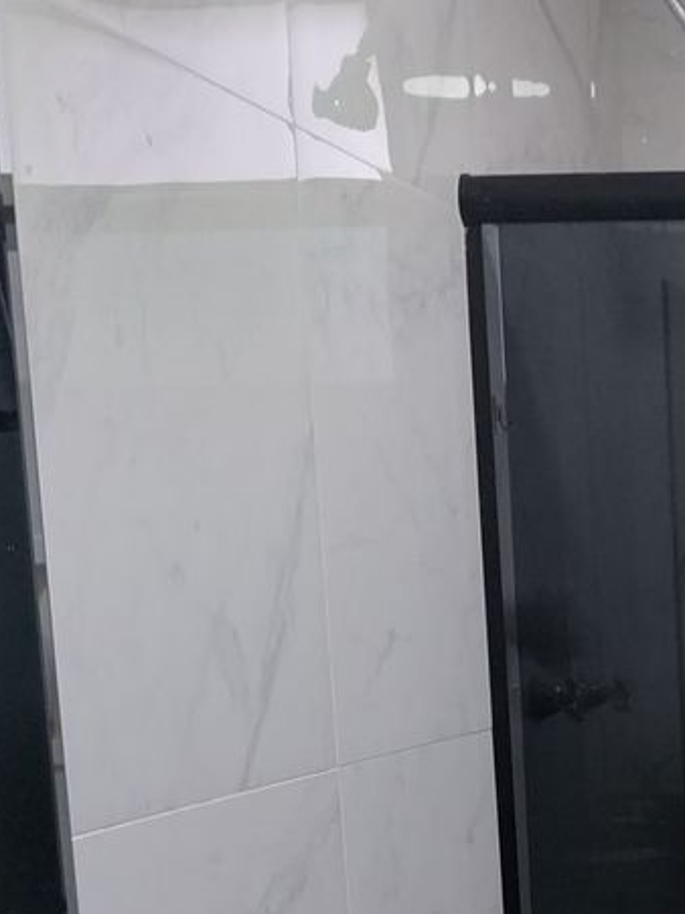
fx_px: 2191
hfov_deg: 16.4
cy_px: 1005
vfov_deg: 22.3
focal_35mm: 83
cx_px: 987
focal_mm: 4
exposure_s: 1/24
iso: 64
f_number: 1.8
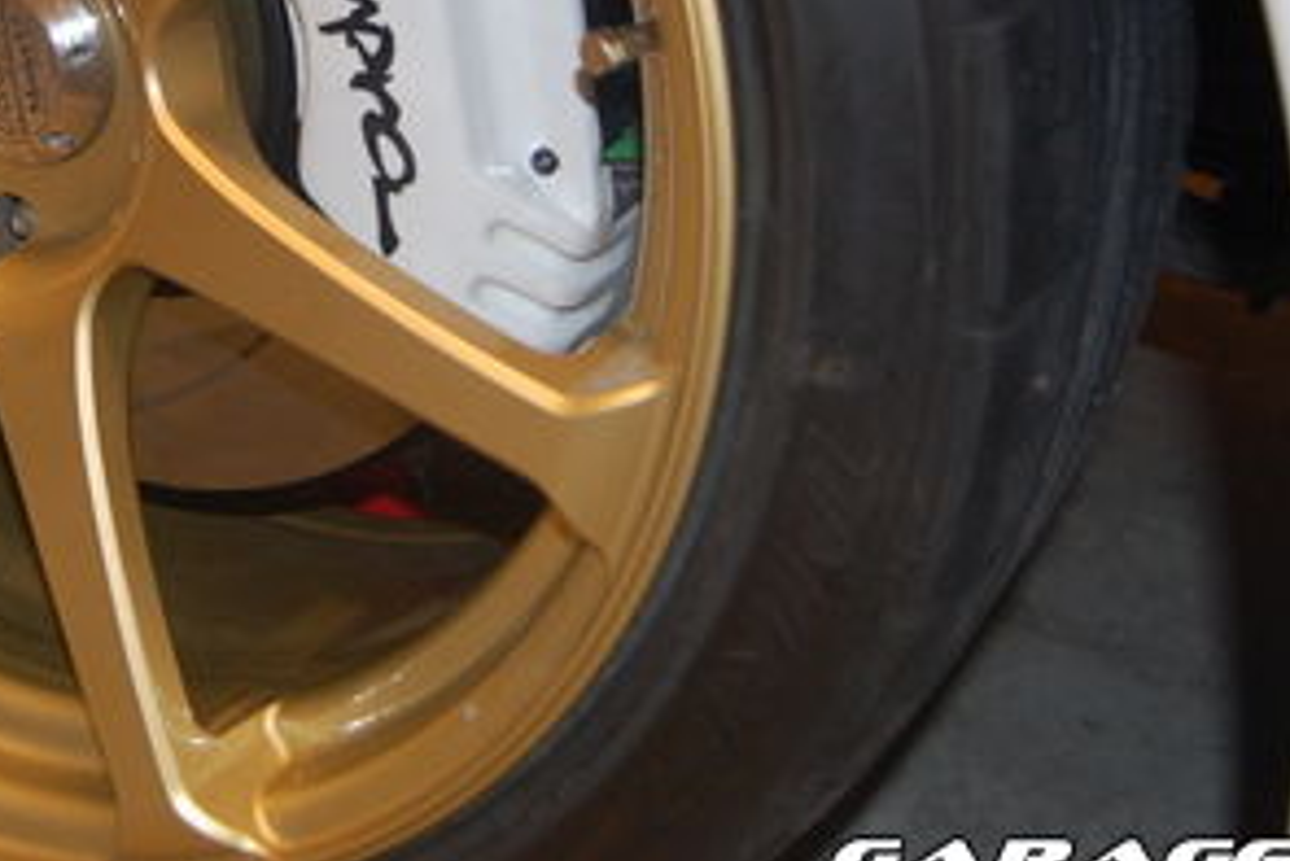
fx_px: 2330
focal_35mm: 65
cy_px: -26
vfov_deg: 20.2
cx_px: 179
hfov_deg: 29.9
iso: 400
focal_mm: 20
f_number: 3.8
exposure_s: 1/60
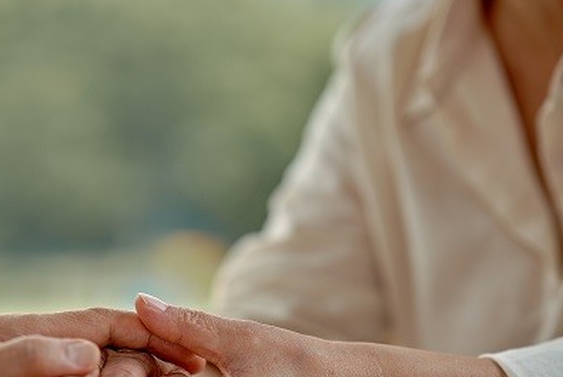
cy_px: 257
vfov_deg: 10.6
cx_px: 205
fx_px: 2019
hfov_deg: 15.9
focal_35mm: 129
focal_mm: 85
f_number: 1.8
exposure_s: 1/640
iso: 250
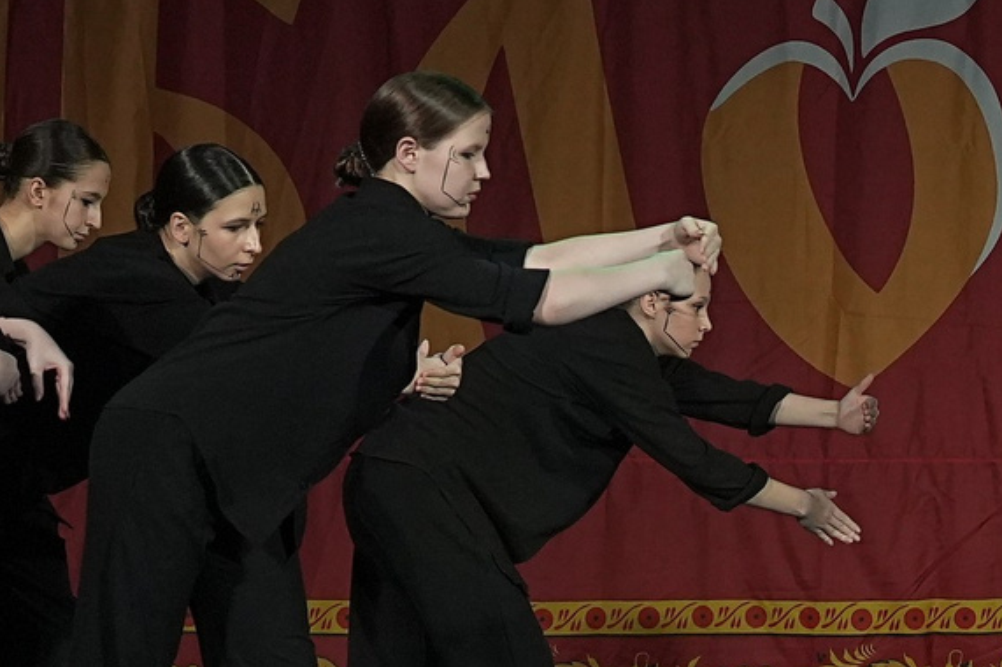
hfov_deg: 5.9
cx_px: 135
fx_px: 9736
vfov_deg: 3.9
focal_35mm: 350
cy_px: -457
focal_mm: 78
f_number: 4
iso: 2000
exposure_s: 1/400
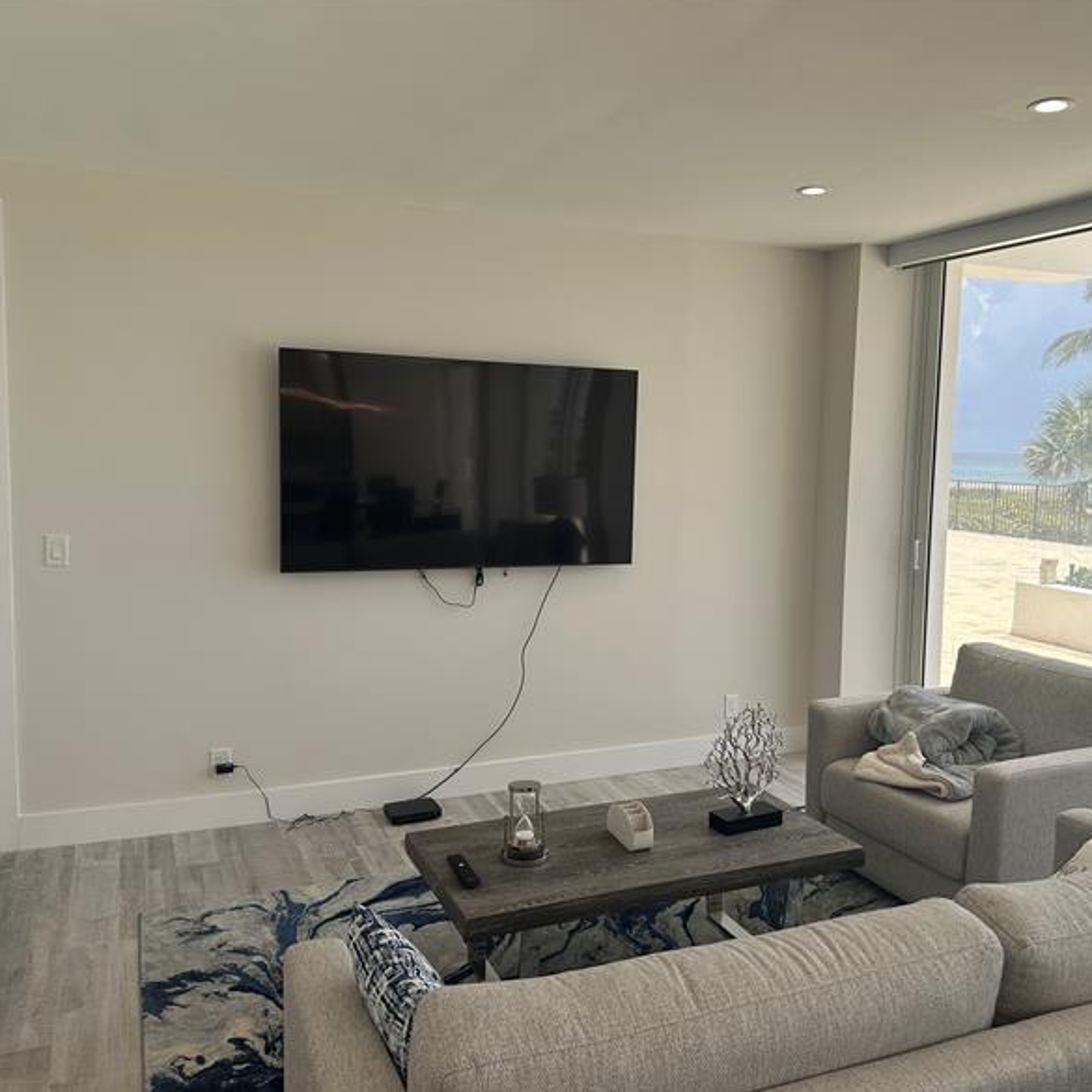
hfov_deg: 55.5
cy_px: 553
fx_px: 1035
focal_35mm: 29
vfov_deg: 55.6
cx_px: 594
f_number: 1.78
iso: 80
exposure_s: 1/850
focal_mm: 6.86
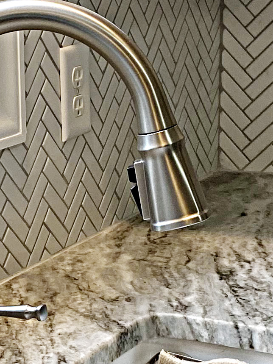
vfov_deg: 16.1
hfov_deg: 12.1
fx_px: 1283
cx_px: 51
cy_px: 265
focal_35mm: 122
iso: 80
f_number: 1.8
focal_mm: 4.25
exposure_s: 1/60
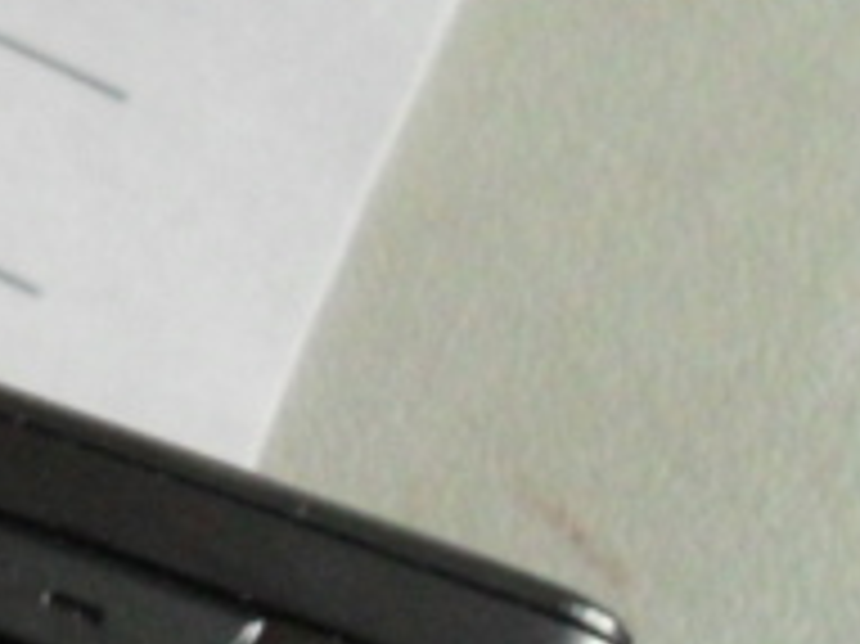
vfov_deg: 10.2
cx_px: -1261
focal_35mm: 145
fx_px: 3600
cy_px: 617
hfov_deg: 11.2
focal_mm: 4.9
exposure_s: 1/45
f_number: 3.5
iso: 200
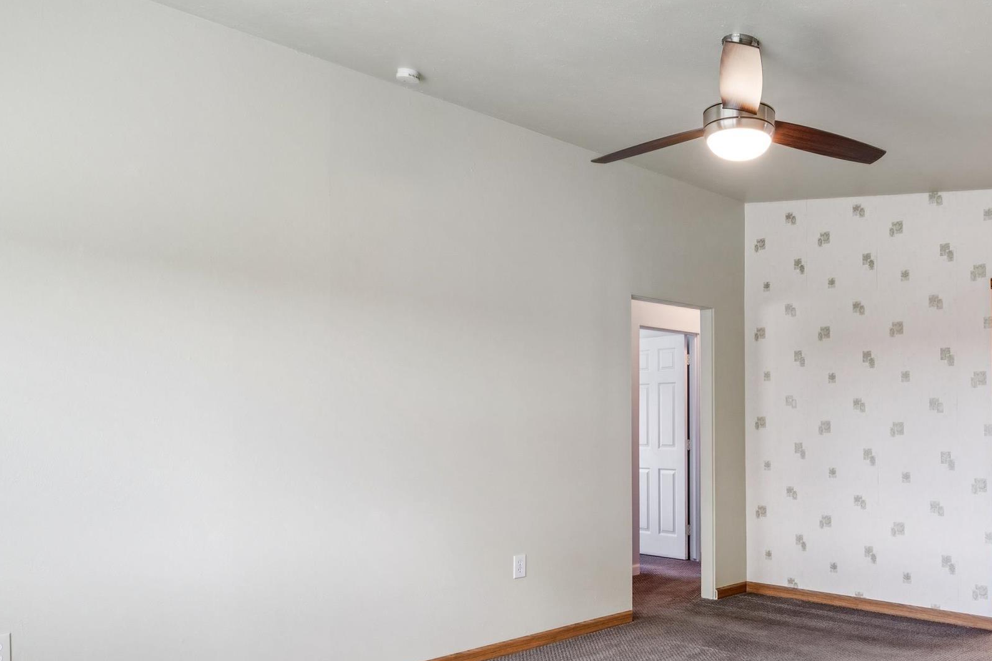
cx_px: 693
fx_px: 842
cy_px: 426
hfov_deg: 59.0
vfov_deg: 42.5
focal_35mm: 31
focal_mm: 15.8
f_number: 13
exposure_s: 1/6
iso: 400
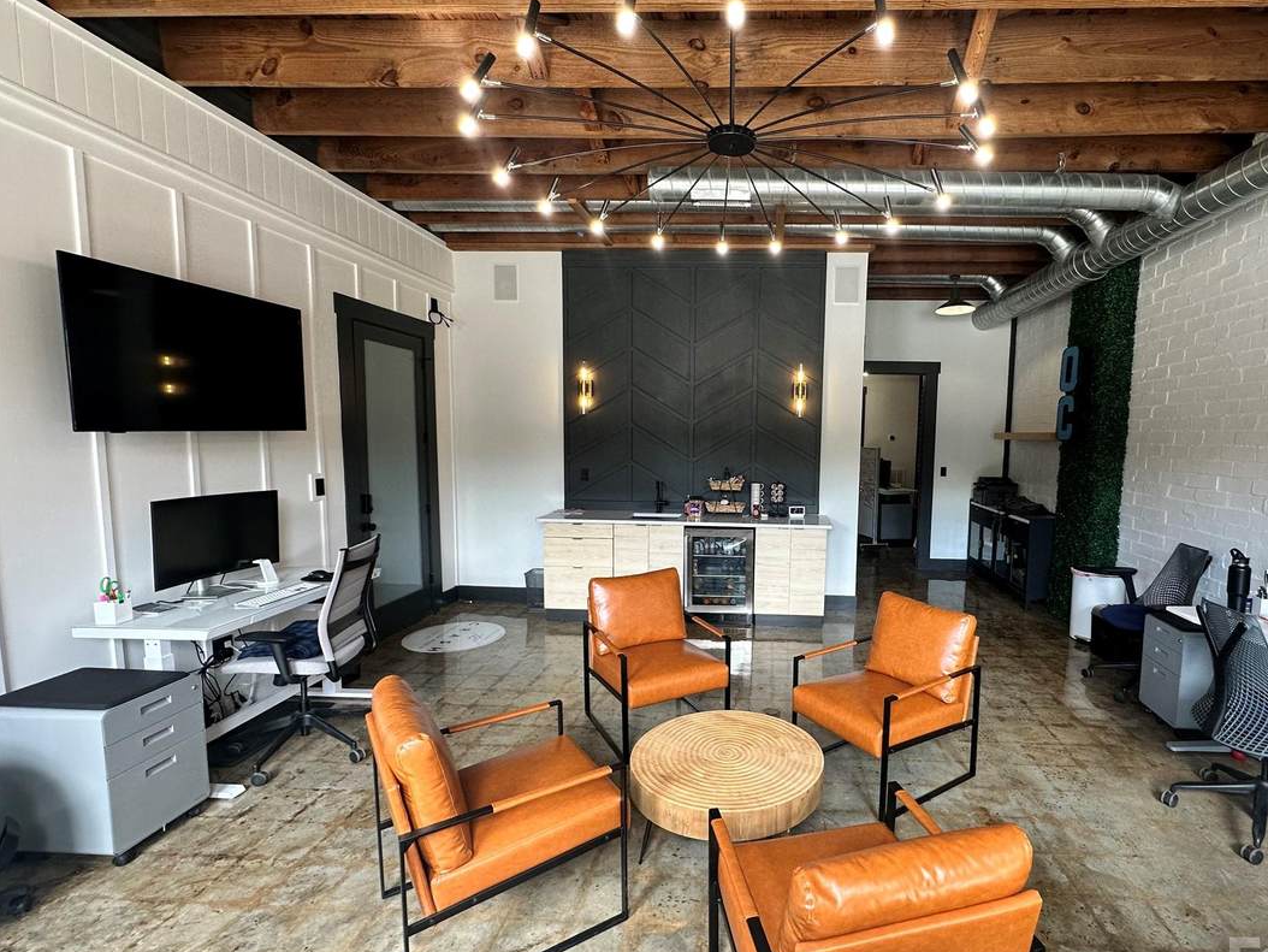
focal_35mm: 17
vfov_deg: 74.7
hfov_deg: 90.1
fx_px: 623
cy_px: 501
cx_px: 748
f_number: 2.2
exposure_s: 1/120
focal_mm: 2.22
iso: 160
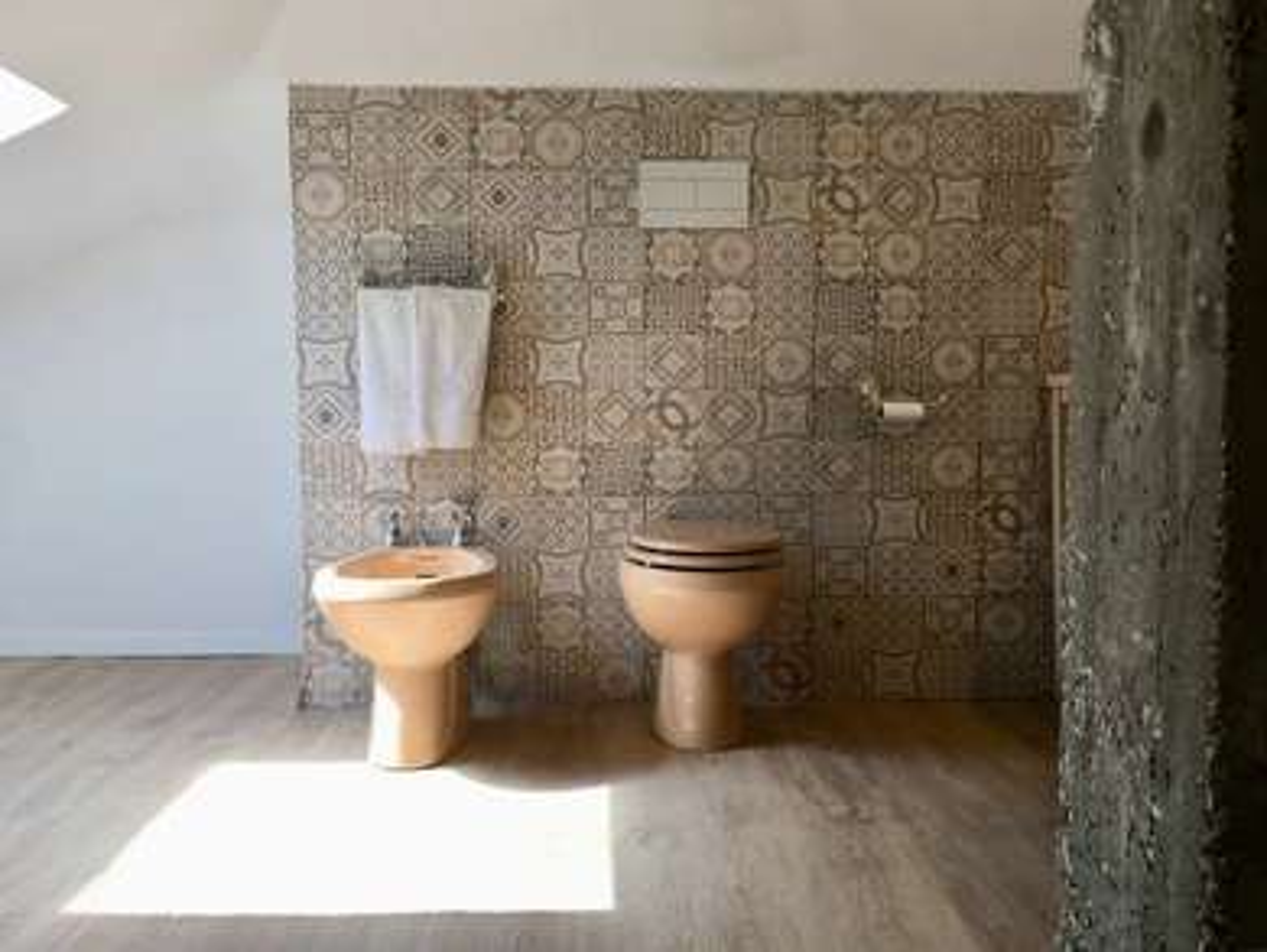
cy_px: 476
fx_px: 1062
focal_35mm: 29
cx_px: 634
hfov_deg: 61.6
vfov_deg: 48.3
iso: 25
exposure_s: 1/166
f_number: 2.2
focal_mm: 4.15
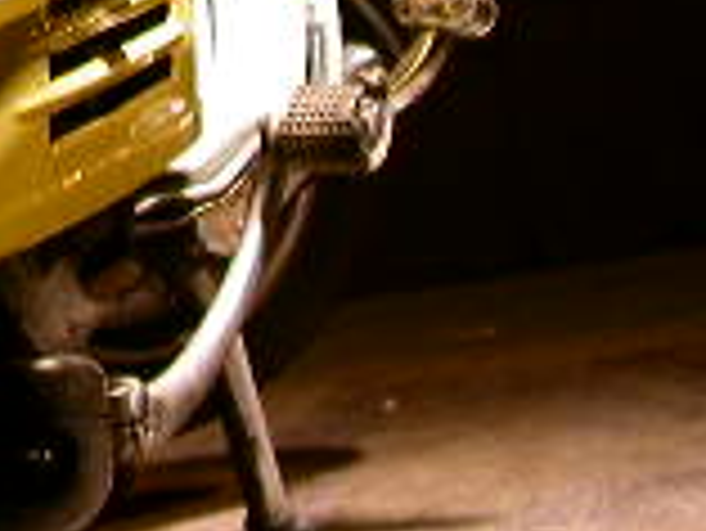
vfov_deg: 9.2
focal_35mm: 155
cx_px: -513
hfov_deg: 11.9
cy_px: -428
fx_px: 3164
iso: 100
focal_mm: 7.85
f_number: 2.6
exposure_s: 1/8
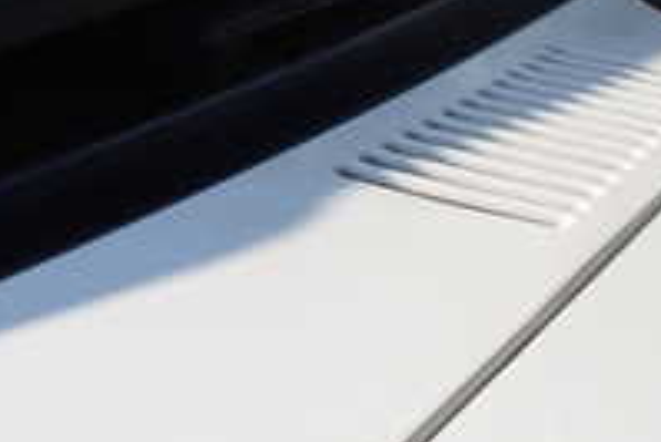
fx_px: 1727
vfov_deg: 14.5
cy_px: 332
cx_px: 53
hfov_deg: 21.2
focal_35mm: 94
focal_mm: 5.4
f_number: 9
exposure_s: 1/125
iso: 100
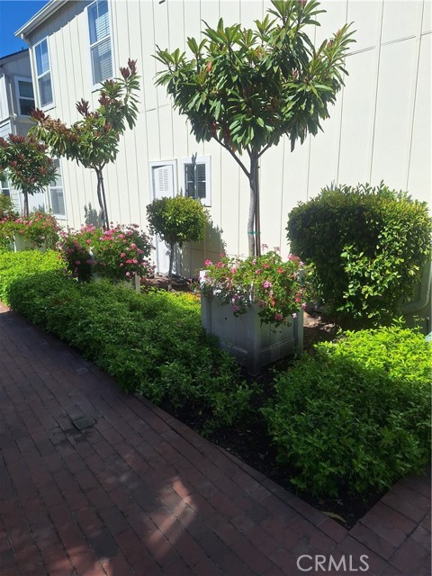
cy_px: 288
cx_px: 216
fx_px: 383
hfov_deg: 58.9
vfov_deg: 73.9
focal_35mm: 23
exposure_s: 1/4739
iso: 40
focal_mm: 5.54
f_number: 1.8
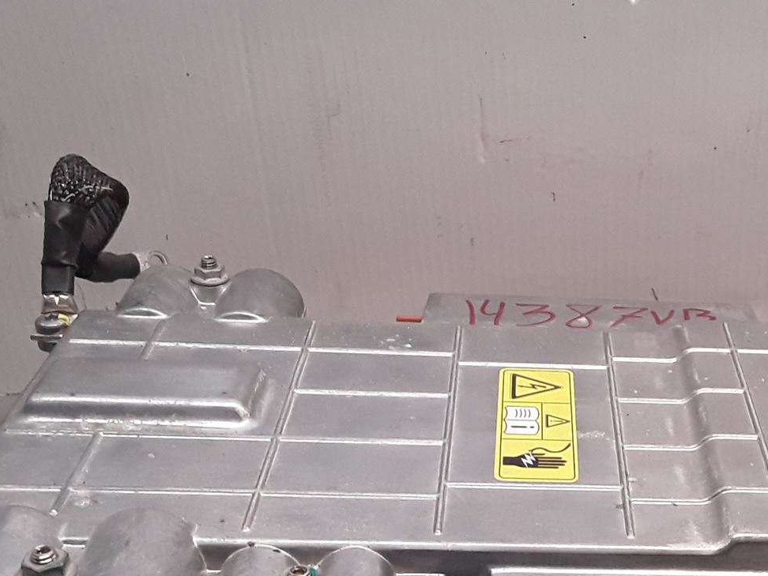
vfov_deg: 24.2
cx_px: 592
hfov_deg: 32.0
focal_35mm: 59
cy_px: 512
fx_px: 1309
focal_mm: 2.91
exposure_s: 1/134
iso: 100
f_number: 1.9
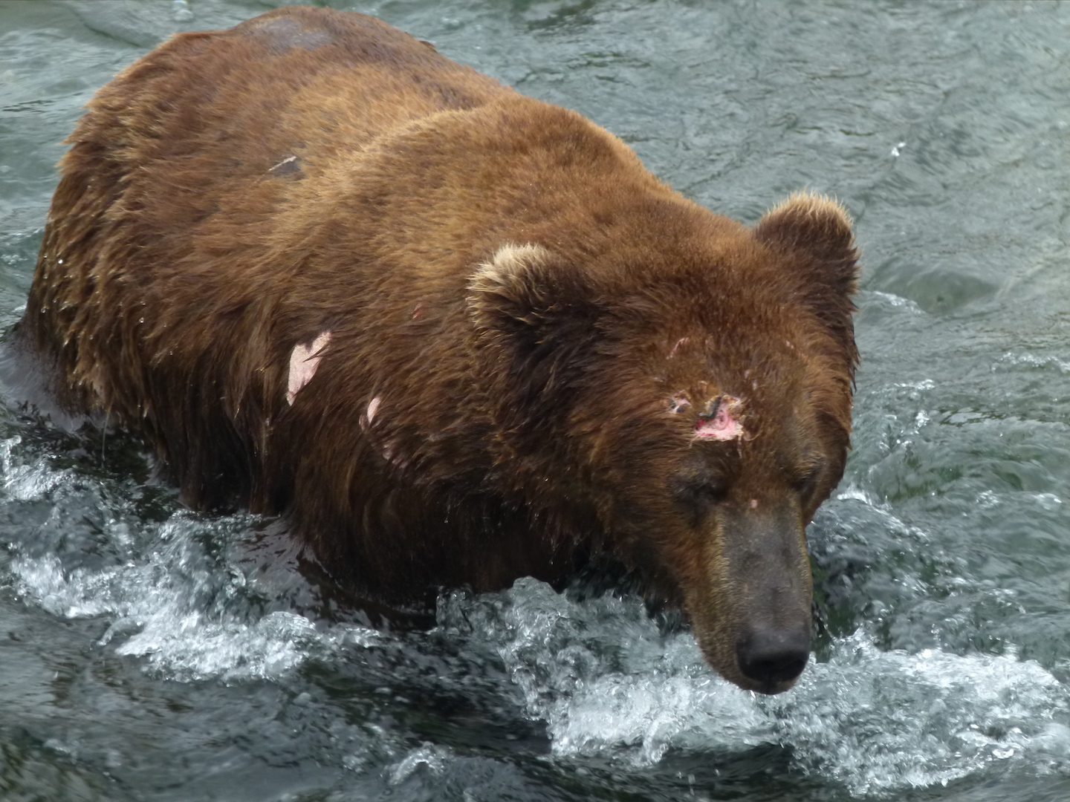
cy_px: 401
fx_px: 12241
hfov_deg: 5.0
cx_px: 535
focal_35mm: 396
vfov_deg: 3.8
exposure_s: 1/160
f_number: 4.2
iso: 200
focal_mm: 71.3
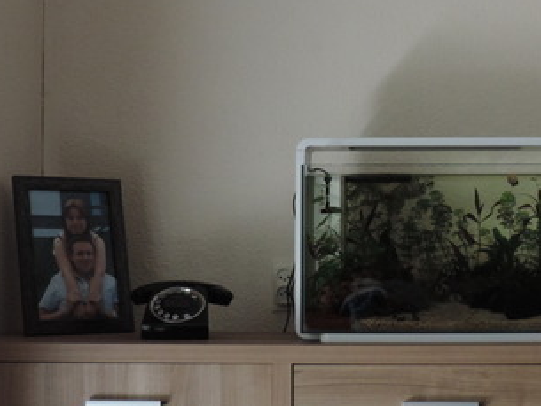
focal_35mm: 84
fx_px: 1313
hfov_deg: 23.0
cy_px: 191
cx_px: 431
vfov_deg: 17.6
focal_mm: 7.1
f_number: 3.3
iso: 560
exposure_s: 1/13
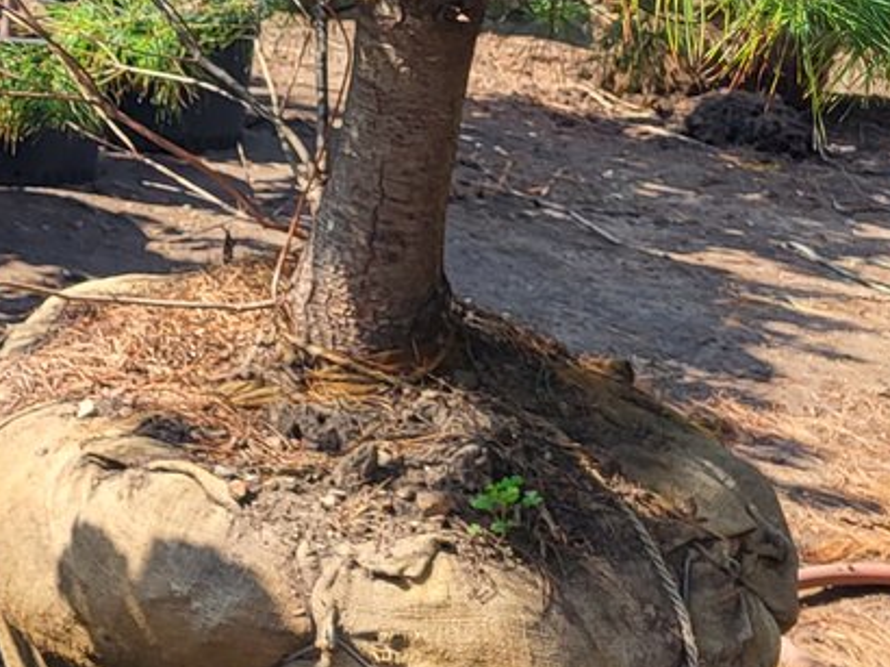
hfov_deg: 17.1
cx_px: -674
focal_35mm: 96
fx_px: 2467
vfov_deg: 14.7
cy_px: -205
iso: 40
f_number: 1.8
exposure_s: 1/686
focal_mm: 5.4
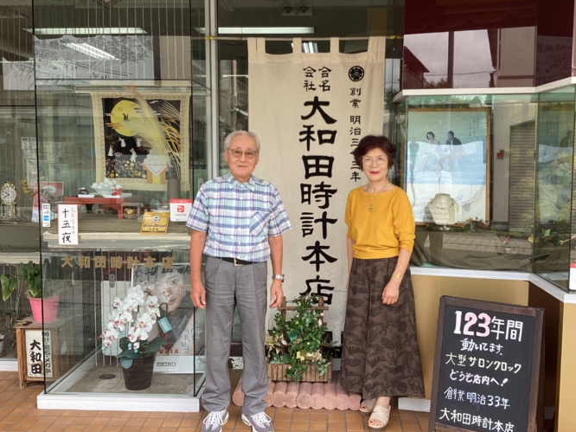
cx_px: 299
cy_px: 207
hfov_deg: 51.4
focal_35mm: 36
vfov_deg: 39.6
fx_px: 599
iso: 25
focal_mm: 3.3
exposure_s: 1/103
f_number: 2.4
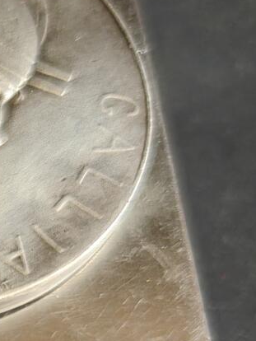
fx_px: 985
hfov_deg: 12.5
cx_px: -299
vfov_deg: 18.3
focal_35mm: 100
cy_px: 440
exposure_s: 1/100
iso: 320
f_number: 1.6
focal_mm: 6.06
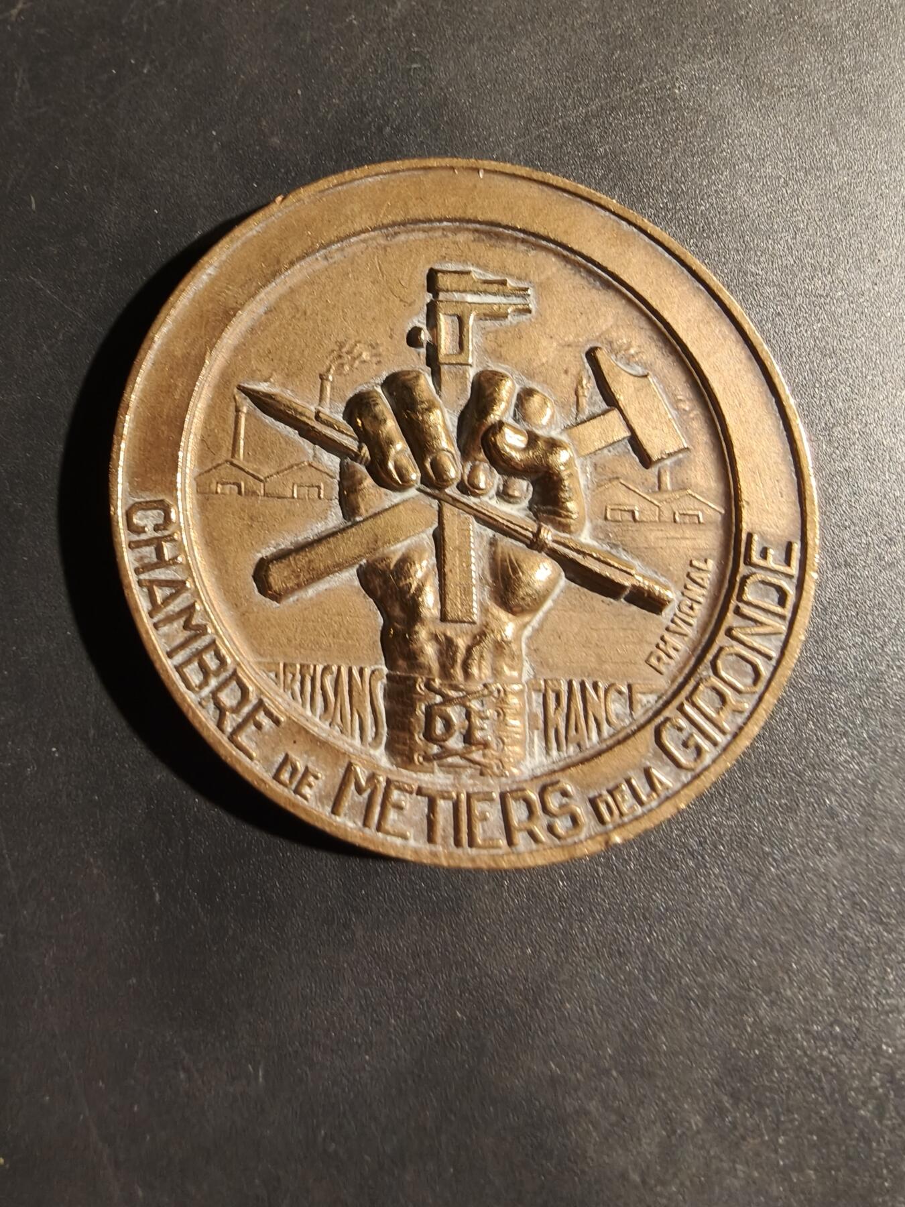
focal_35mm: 23
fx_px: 802
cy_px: 604
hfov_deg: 58.9
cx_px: 452
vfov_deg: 73.9
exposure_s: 1/50
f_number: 2
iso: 160
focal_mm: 2.32
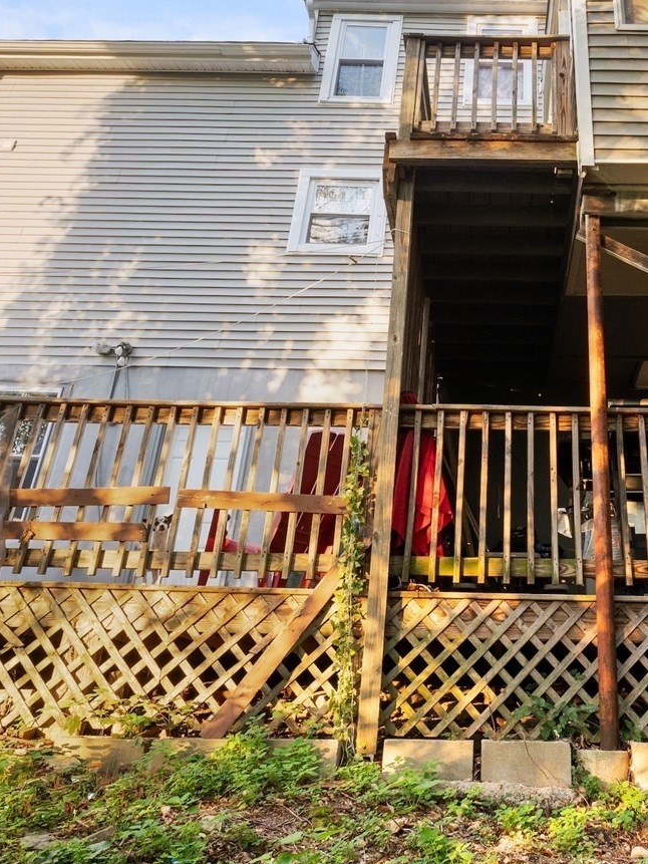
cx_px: 524
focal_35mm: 32
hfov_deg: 42.1
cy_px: 251
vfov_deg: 55.0
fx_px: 799
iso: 200
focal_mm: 14
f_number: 9
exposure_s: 1/20
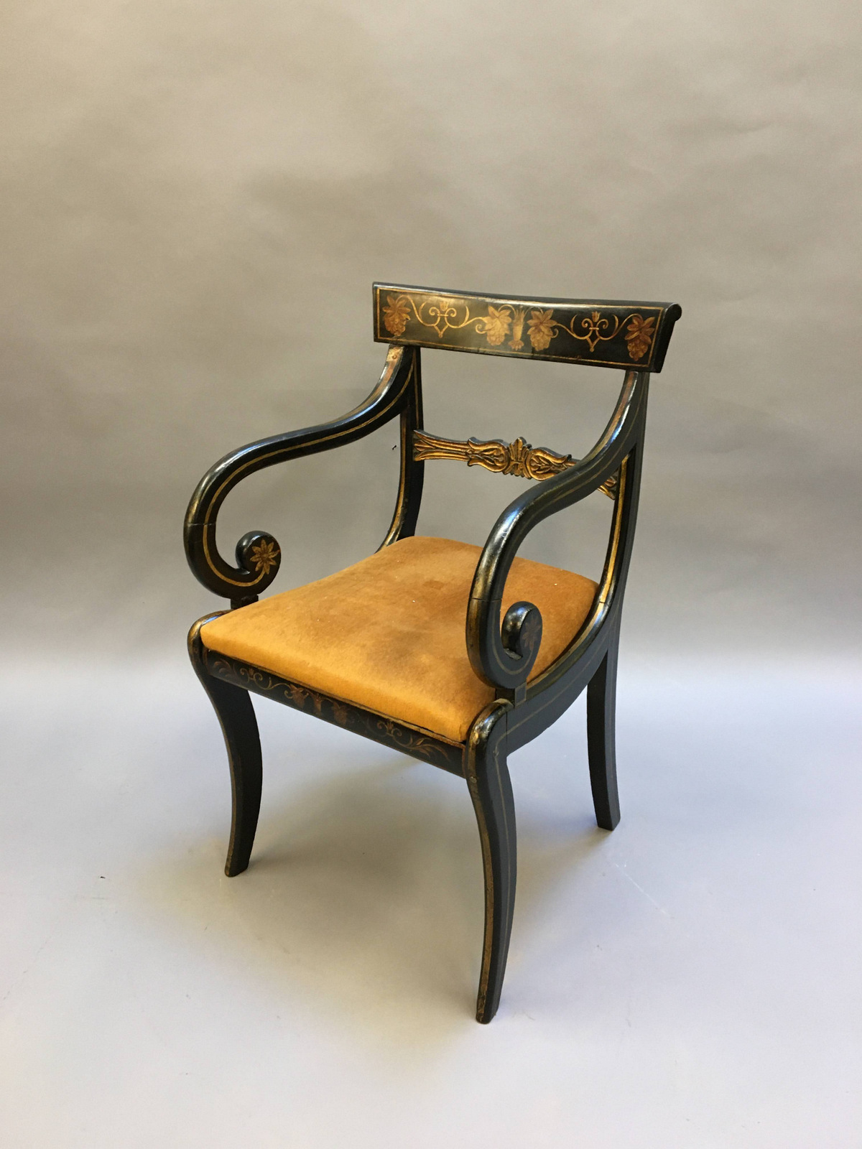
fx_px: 963
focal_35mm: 29
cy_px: 574
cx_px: 431
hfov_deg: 48.2
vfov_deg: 61.7
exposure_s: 1/33
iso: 160
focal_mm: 4.15
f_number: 2.2
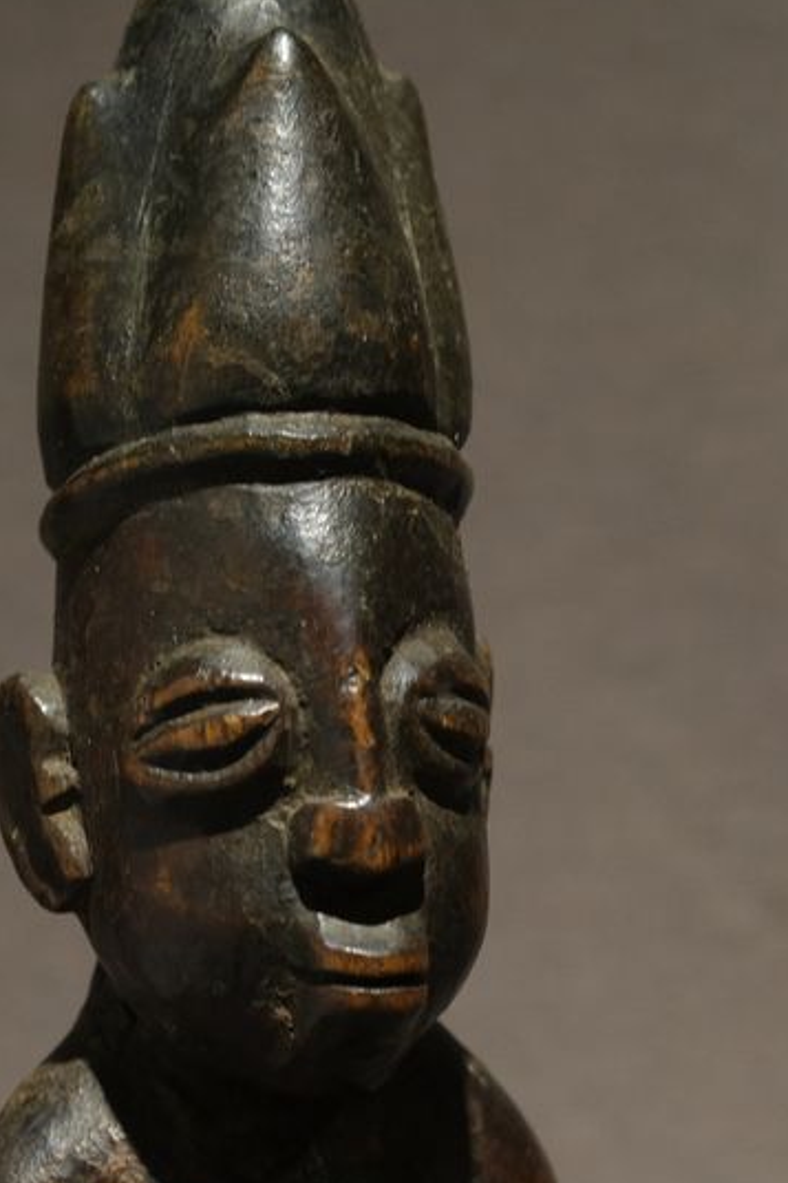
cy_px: 1218
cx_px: 284
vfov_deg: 9.7
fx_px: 6932
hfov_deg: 6.5
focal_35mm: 211
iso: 800
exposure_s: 1/70
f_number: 4
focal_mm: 60
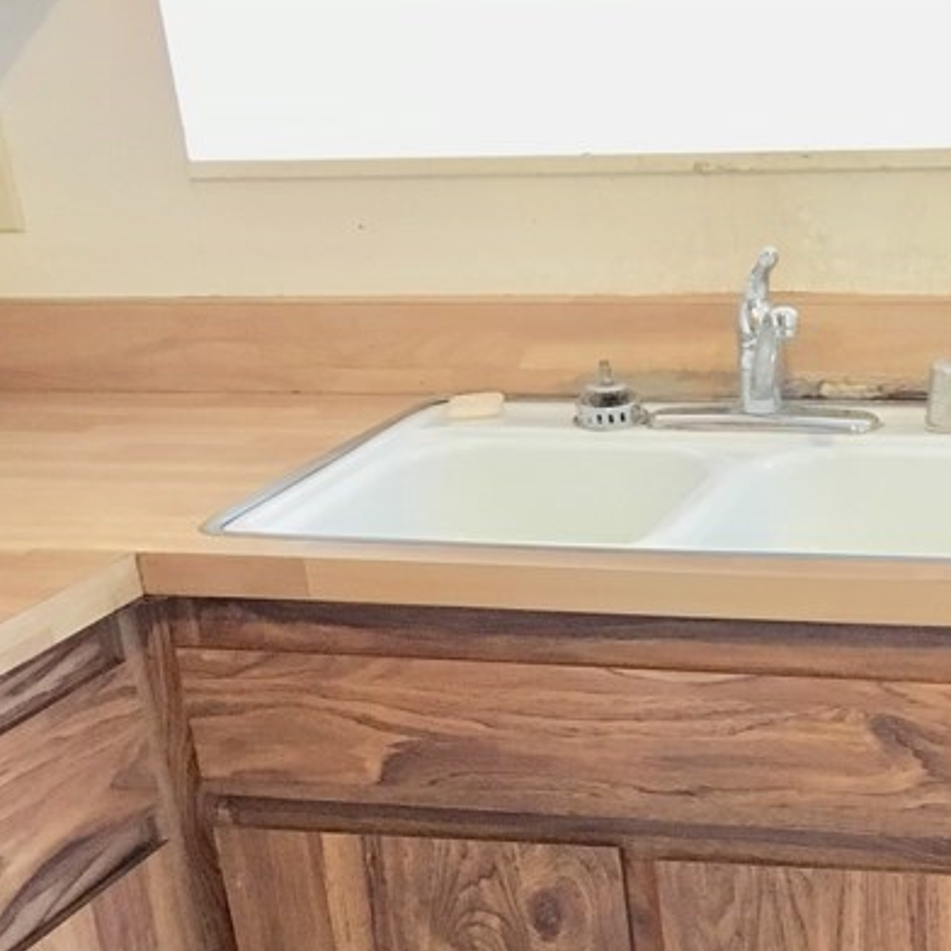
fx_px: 2082
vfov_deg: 24.7
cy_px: 915
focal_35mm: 67
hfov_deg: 24.8
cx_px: 905
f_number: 2.2
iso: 200
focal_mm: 4.15
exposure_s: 1/15
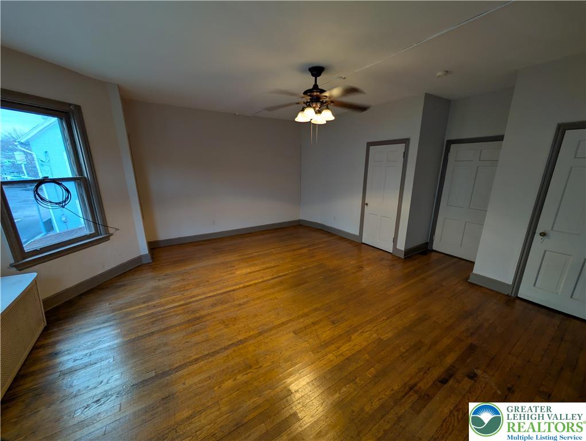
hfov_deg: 110.5
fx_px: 203
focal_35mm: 12
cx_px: 293
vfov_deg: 94.6
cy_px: 220
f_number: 1.7
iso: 75
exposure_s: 1/50.6
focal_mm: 2.02
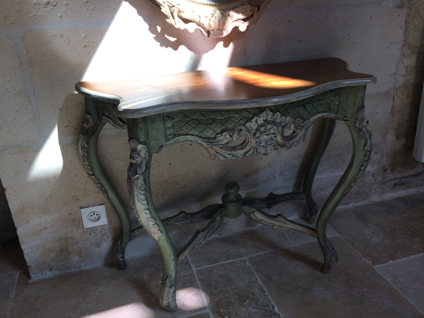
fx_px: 355
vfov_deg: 48.2
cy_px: 159
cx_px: 212
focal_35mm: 29
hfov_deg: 61.7
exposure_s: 1/146
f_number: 2.2
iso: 32
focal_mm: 4.15
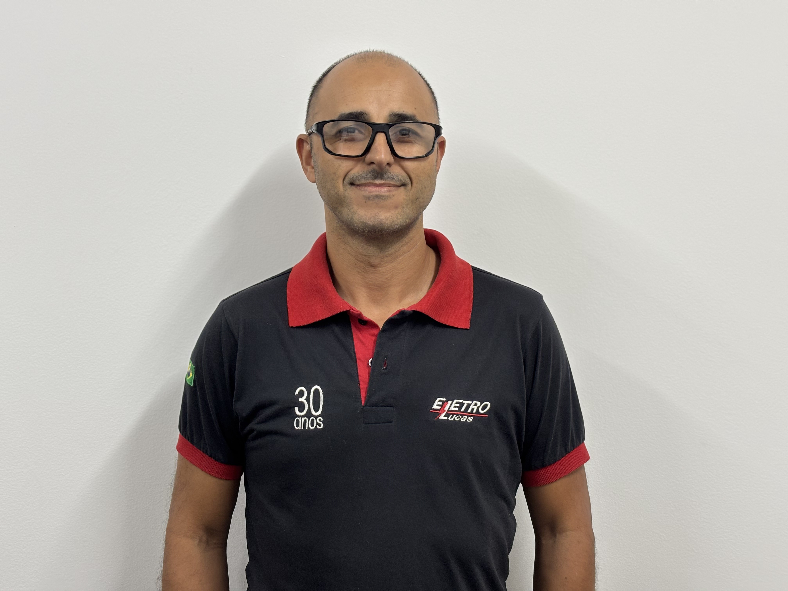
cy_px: 296
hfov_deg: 36.8
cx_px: 394
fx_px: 1184
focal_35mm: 52
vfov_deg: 28.0
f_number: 1.6
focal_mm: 5.96
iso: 125
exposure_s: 1/40
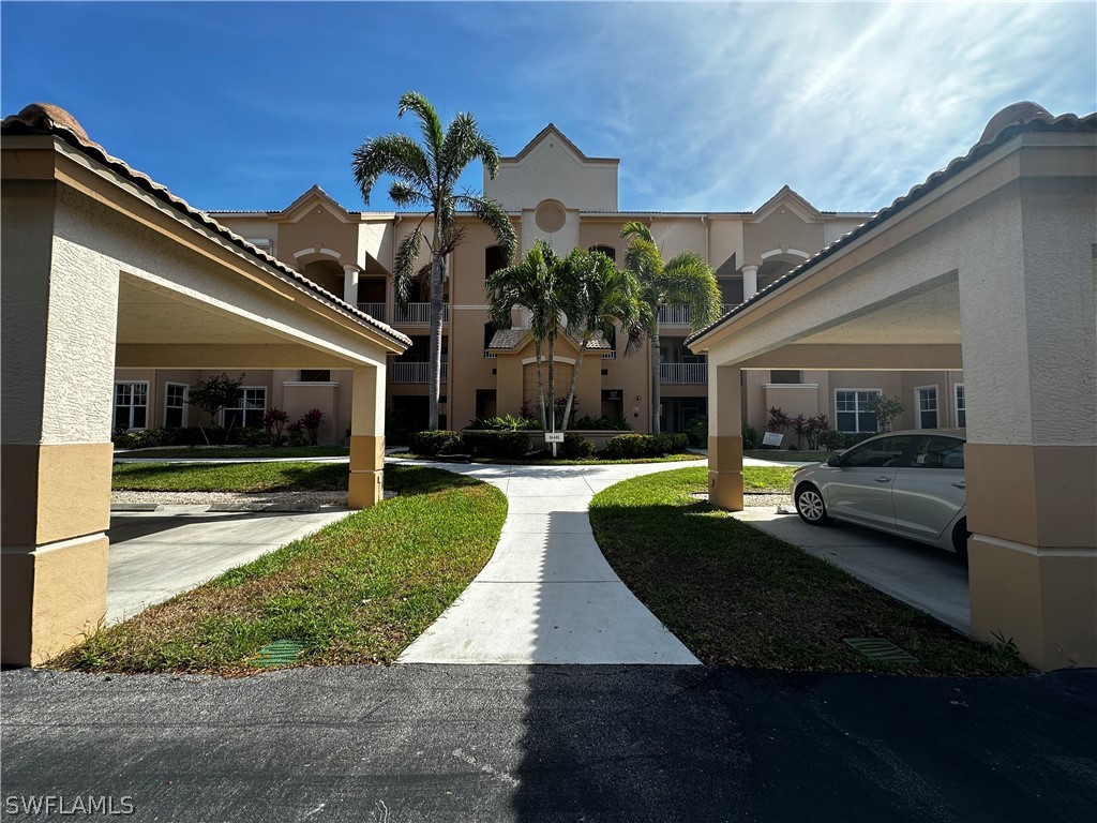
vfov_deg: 85.7
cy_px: 412
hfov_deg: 102.1
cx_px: 548
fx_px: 444
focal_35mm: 14
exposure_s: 1/997
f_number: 2.2
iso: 40
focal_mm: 2.22
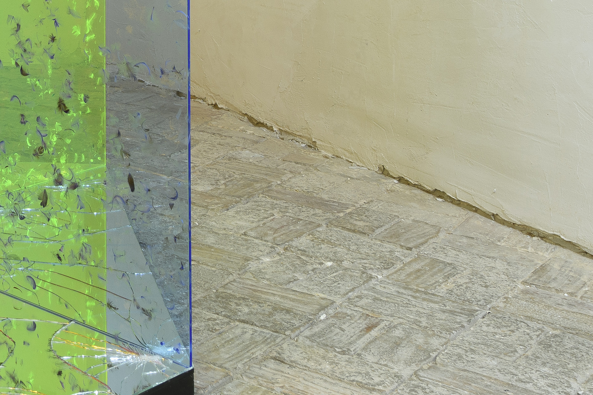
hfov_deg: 23.4
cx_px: -149
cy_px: -166
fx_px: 1285
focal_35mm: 78
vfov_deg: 16.2
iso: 125
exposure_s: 1/125
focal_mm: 18
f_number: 10
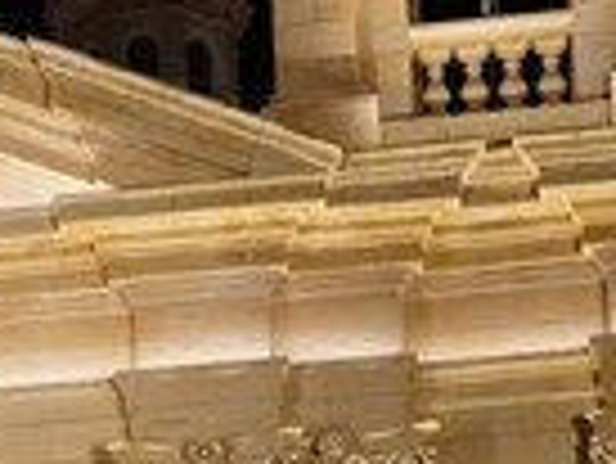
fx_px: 4203
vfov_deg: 6.1
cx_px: -463
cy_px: 1054
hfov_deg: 8.1
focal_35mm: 236
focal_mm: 28
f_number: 4.5
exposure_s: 1/30
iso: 800
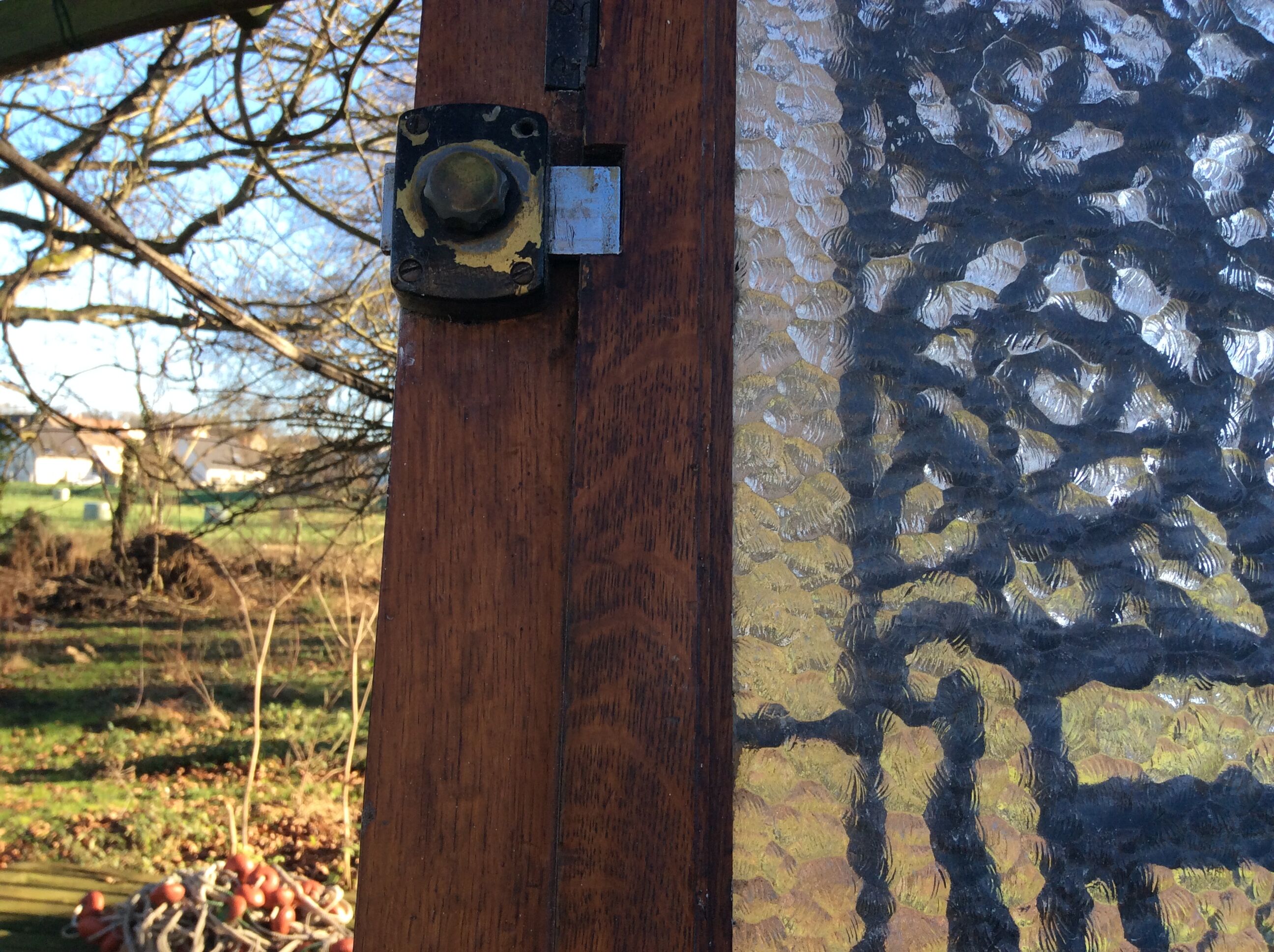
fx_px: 1176
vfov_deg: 44.1
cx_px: 637
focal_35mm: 32
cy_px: 476
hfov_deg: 56.9
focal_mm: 3.3
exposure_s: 1/278
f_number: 2.4
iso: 32
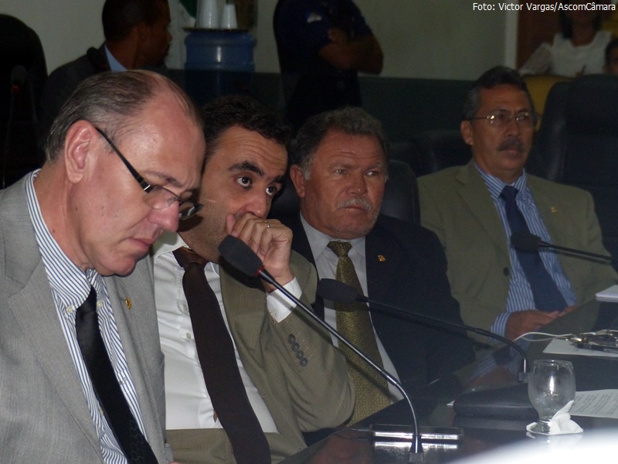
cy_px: 232
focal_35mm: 152
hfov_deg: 13.0
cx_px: 309
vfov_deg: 9.8
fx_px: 2714
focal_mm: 27.4
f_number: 2.8
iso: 400
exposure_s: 1/250
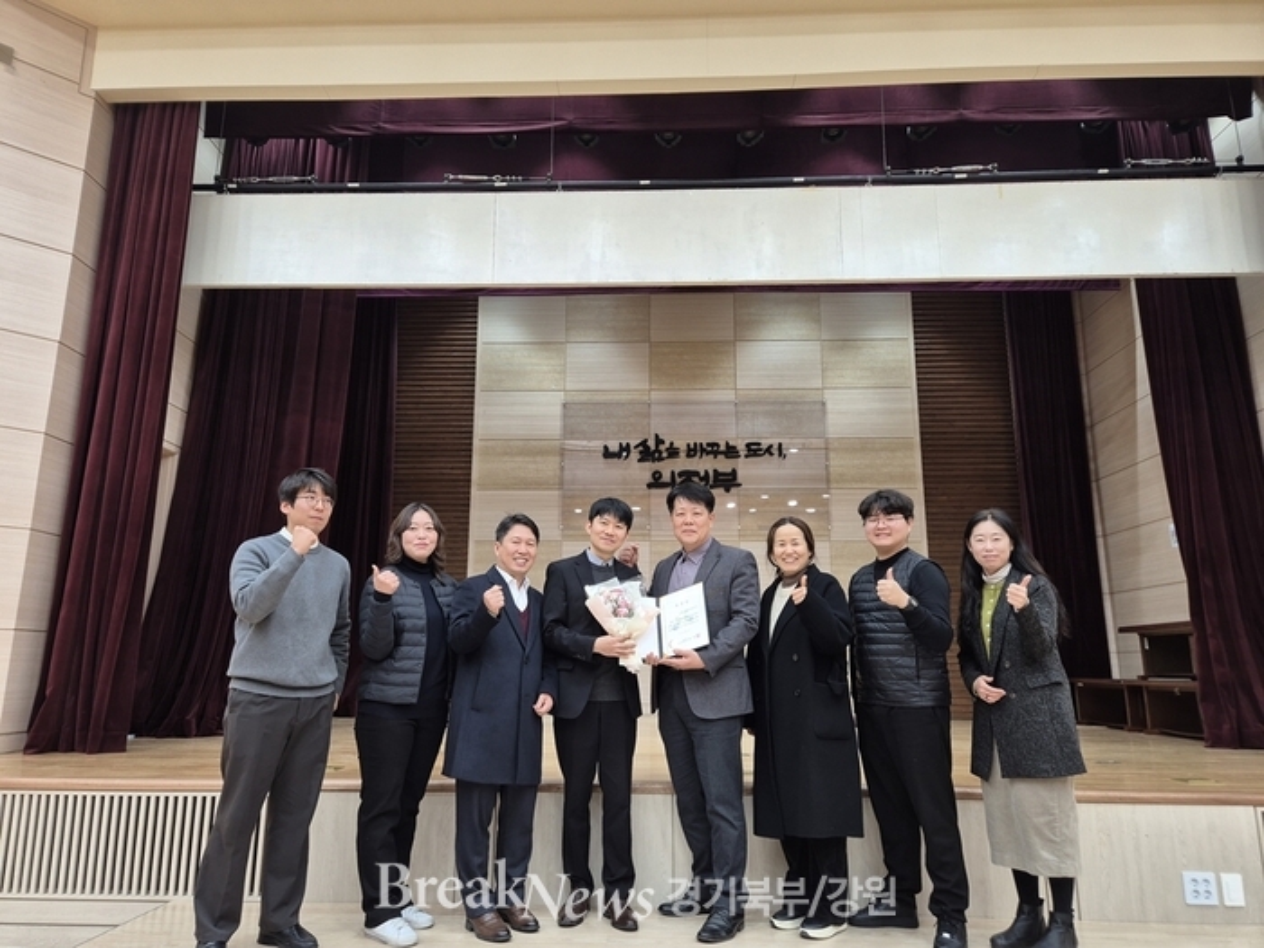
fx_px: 840
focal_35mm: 23
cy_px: 474
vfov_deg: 58.9
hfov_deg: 73.9
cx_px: 632
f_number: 1.8
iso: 160
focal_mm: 5.4
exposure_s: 1/120
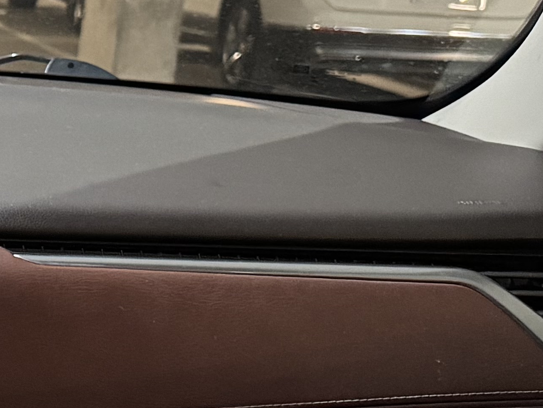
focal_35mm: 107
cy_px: 213
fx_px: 1679
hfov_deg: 15.2
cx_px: -513
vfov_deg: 13.8
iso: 1000
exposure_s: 1/30
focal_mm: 6.76
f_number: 1.78
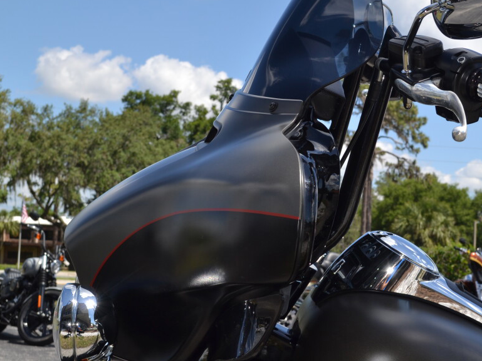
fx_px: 1003
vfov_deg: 20.4
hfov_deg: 26.8
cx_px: 334
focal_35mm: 72
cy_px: 236
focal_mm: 32
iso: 100
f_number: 9
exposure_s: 1/200
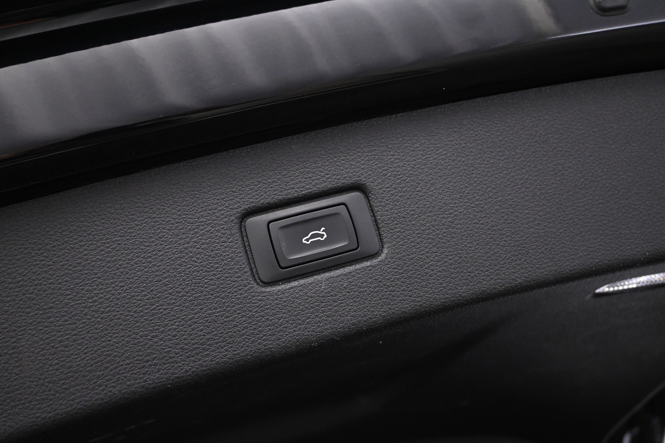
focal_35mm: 40
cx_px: 332
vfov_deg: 33.6
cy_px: 222
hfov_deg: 48.7
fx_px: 734
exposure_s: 1/125
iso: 2500
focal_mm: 26.5
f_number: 4.5
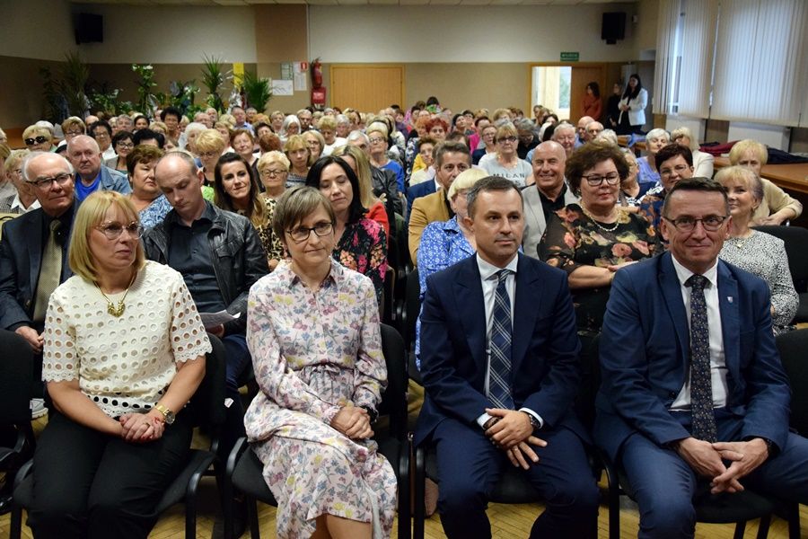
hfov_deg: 53.1
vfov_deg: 36.9
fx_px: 808
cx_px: 404
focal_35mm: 36
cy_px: 270
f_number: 3.8
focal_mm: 24
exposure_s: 1/100
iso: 2800
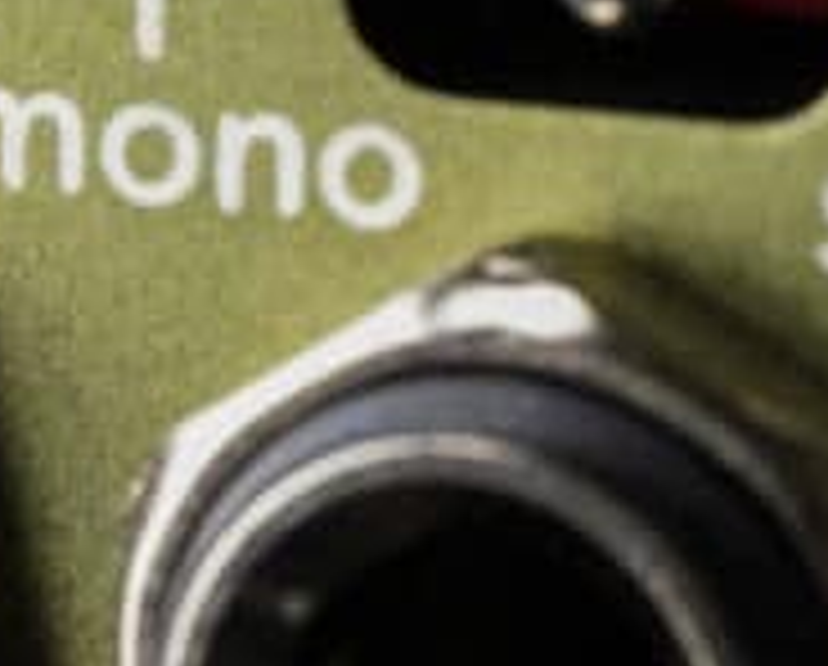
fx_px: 13433
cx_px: -428
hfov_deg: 3.5
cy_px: 628
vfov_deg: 2.8
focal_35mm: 547
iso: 12800
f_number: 11
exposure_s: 1/125
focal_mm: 105
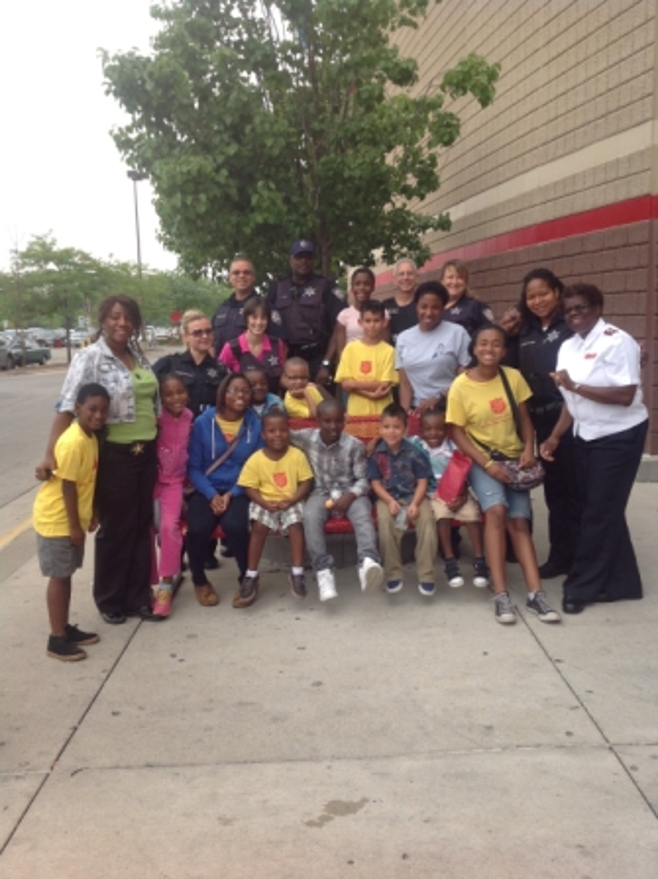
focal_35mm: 35
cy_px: 440
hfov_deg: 40.6
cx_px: 329
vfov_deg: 52.7
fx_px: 889
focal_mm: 4.28
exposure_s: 1/617
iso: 50
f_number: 2.4
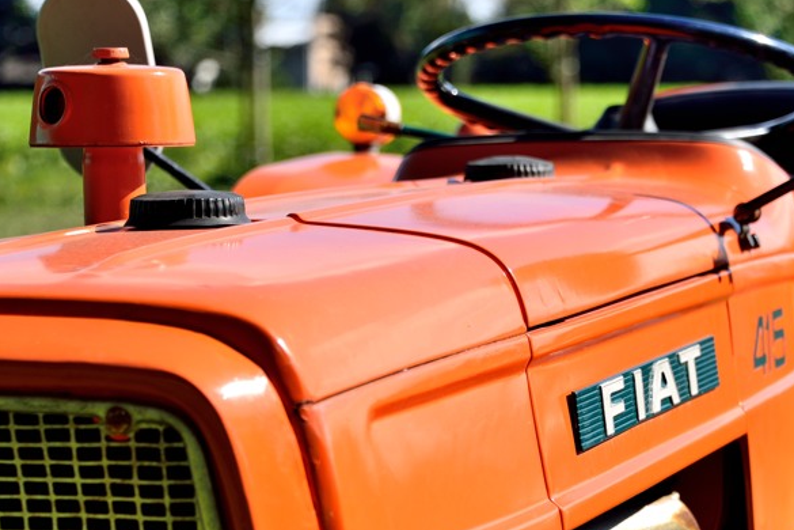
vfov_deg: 8.5
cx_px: 585
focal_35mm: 161
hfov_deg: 12.7
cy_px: 438
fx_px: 3551
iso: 100
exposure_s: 1/400
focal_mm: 92
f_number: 5.3
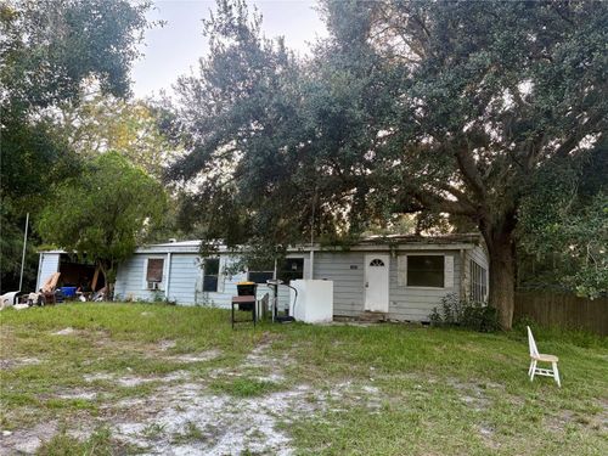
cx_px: 304
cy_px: 228
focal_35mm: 26
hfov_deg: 67.3
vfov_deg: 53.1
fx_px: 457
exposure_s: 1/191
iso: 125
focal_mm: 5.96
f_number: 1.6
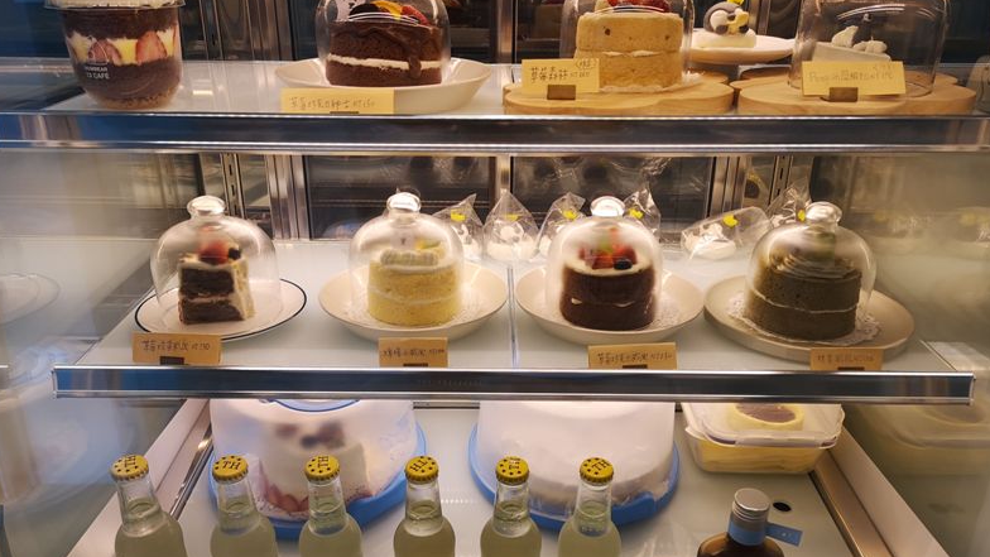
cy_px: 325
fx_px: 788
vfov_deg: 38.8
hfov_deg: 64.3
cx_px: 491
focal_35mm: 30
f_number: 1.8
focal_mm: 3.95
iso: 50
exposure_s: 1/155
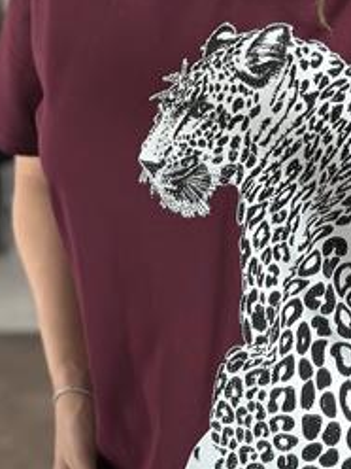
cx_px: 266
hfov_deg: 15.0
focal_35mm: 98
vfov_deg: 20.0
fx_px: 1325
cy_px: 318
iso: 250
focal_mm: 6.86
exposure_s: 1/60
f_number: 1.78
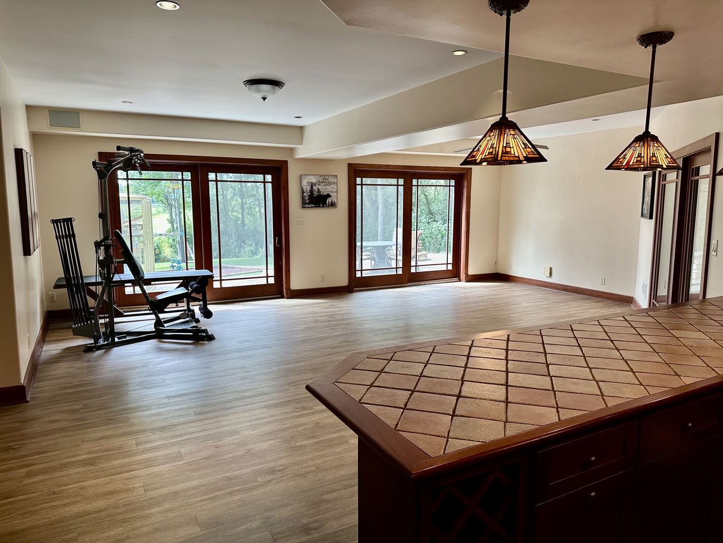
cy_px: 272
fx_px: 501
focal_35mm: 24
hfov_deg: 71.6
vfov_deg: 56.8
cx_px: 362
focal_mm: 6.86
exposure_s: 1/120
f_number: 1.78
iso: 125
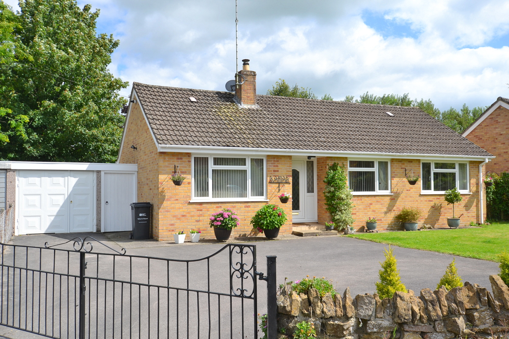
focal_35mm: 33
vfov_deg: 40.0
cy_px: 170
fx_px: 467
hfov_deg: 57.2
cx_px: 254
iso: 100
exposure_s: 1/200
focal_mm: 22
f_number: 7.1
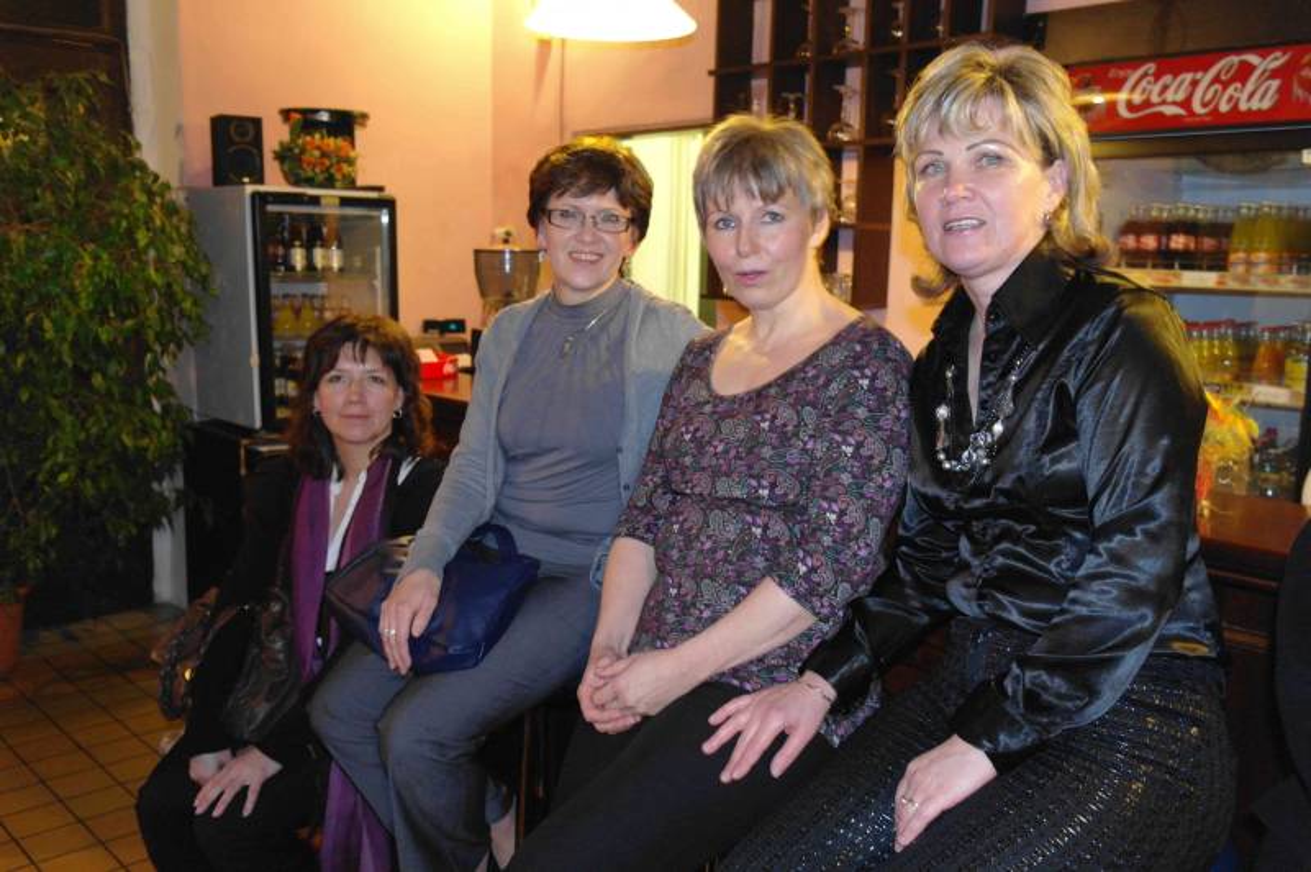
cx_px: 656
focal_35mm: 30
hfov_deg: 62.0
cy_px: 436
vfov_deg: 43.5
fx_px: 1092
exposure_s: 1/8
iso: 800
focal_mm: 20
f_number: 3.8
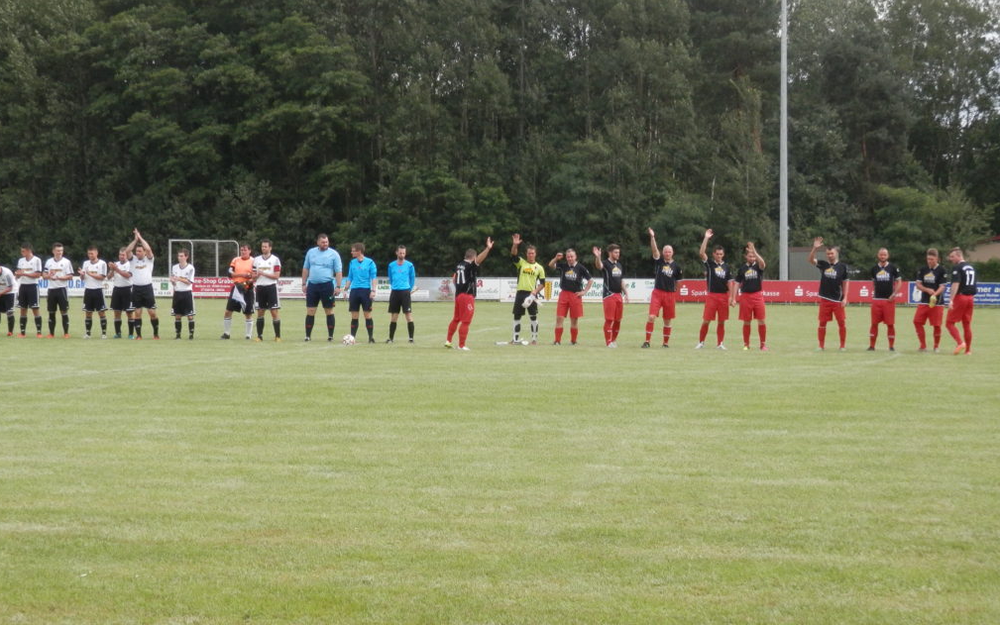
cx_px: 494
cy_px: 340
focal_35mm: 71
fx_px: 1935
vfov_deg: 18.4
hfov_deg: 29.0
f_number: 4.4
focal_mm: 11.9
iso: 160
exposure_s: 1/500
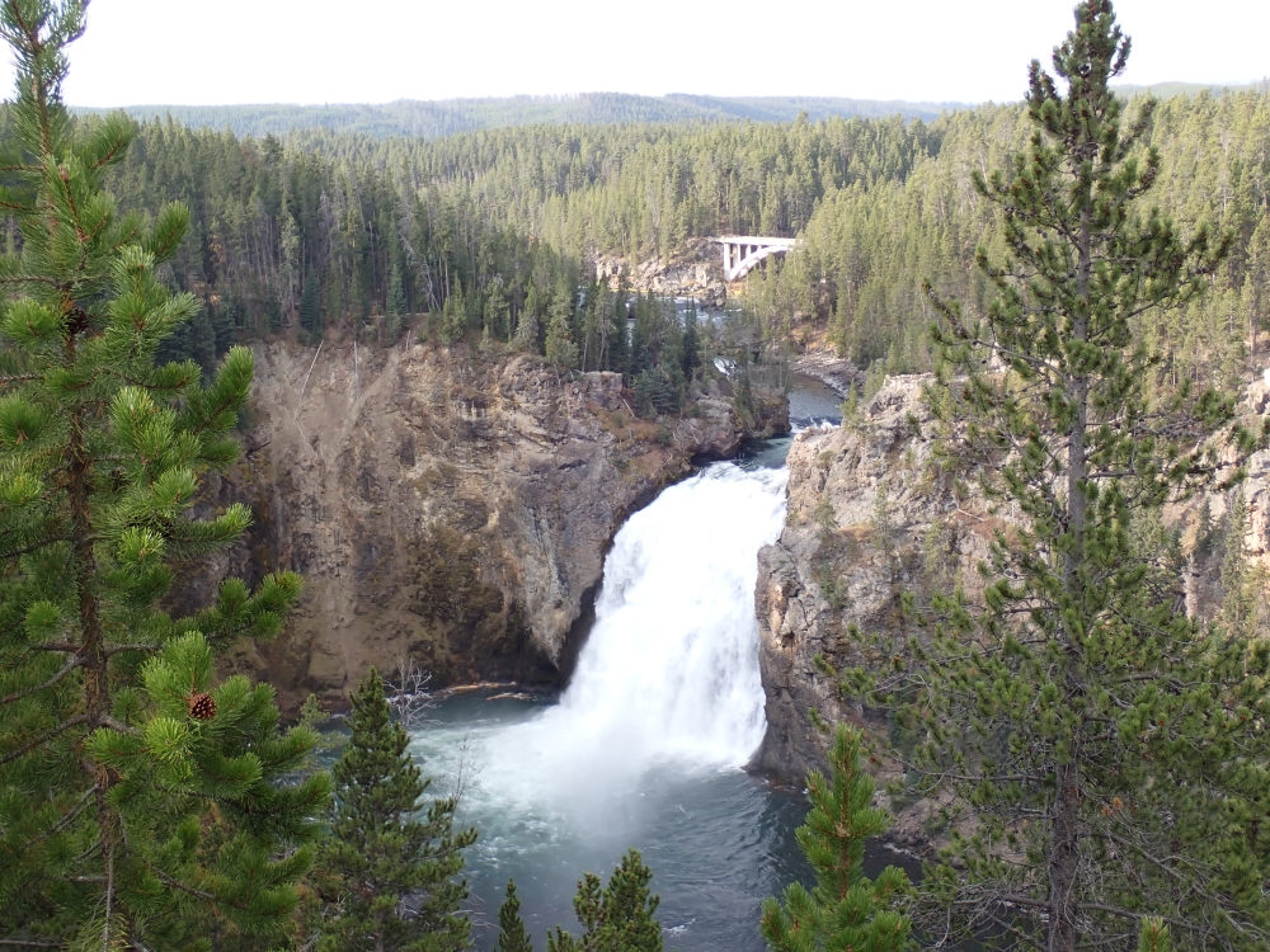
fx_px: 1834
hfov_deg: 38.2
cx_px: 635
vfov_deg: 29.1
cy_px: 476
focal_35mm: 50
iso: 100
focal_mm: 9.01
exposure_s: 1/125
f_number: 4.5
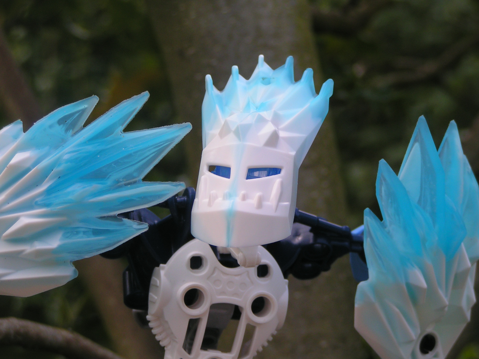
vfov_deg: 10.4
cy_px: 180
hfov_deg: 13.8
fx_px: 1979
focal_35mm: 143
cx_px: 240
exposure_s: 1/200
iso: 50
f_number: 4.5
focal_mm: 21.9
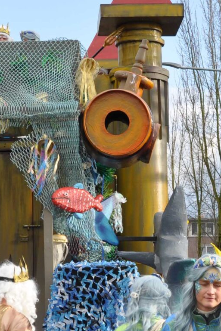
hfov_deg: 11.0
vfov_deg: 16.3
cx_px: 173
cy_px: 258
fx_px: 1147
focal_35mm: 125
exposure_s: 1/100
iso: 200
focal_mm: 25
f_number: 10
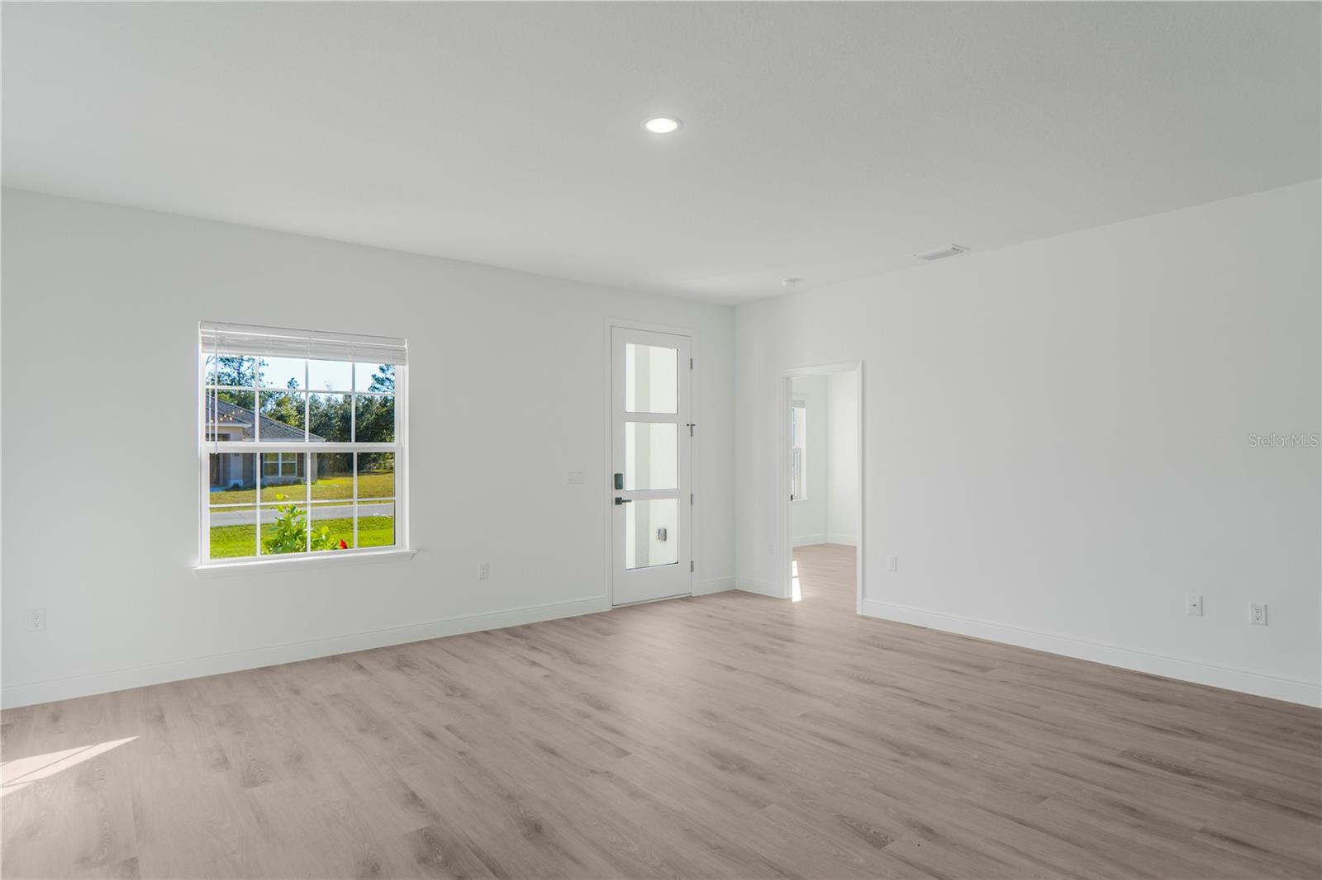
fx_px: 661
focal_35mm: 18
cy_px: 440
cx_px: 661
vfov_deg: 67.4
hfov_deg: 90.0
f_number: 3.5
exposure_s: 1/100
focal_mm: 12
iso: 100
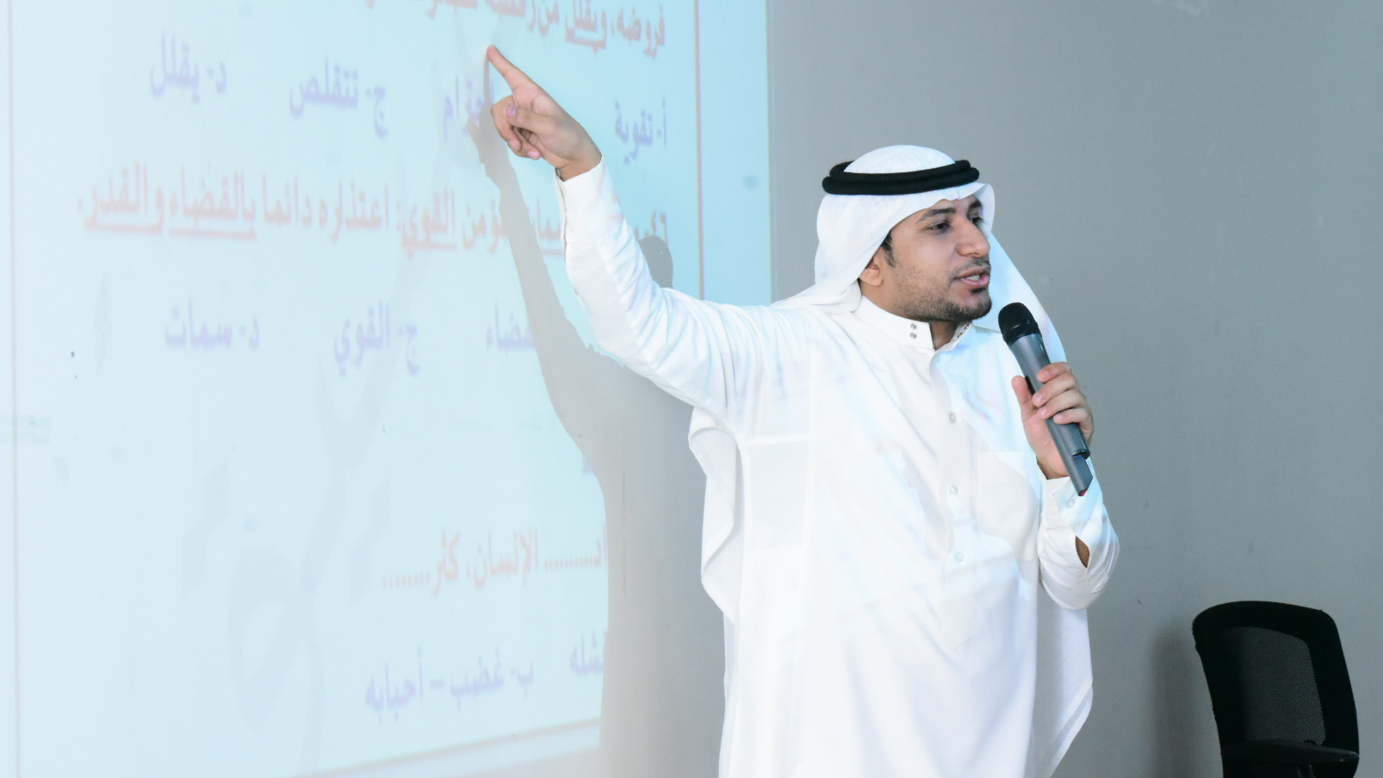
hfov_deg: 16.5
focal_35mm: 130
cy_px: 398
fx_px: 4767
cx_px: 692
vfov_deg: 9.3
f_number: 10
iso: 6400
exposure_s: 1/125
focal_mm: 82
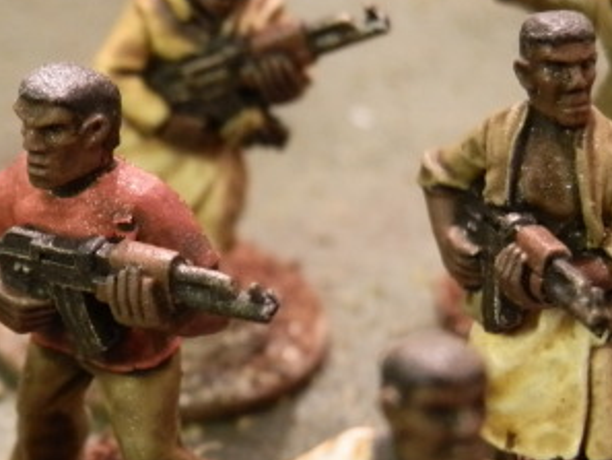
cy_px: 268
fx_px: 1946
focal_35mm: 110
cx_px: 70
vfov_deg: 13.5
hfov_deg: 17.6
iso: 400
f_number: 3.7
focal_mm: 10.99
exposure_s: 1/8
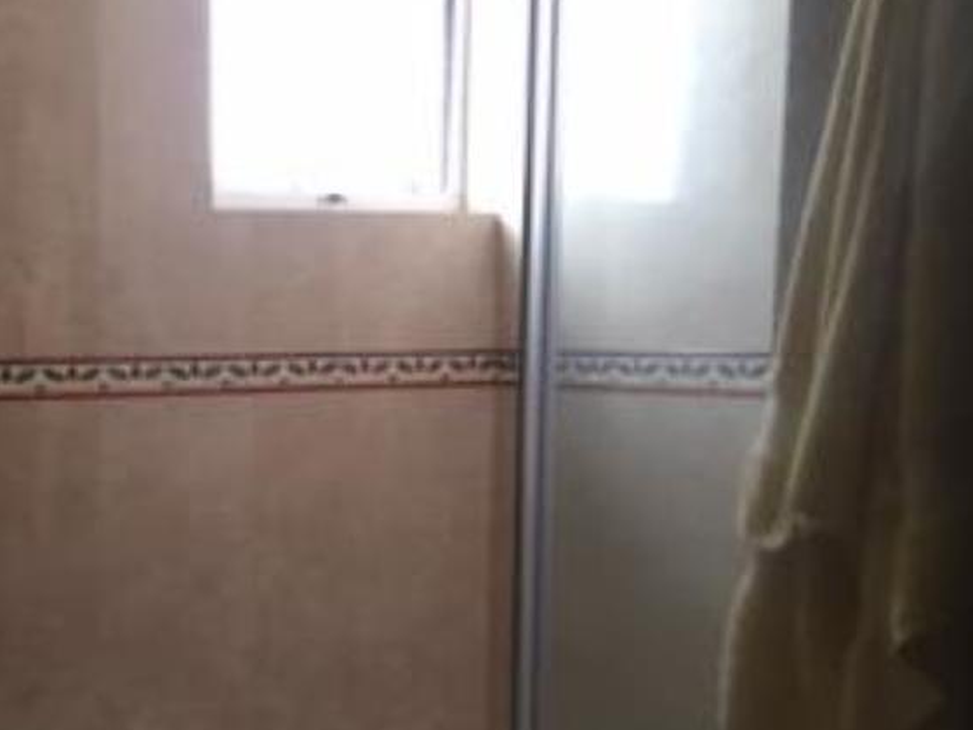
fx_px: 1490
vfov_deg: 27.0
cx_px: 189
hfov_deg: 35.0
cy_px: 575
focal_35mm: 53
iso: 40
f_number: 2.2
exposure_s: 1/30
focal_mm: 4.15
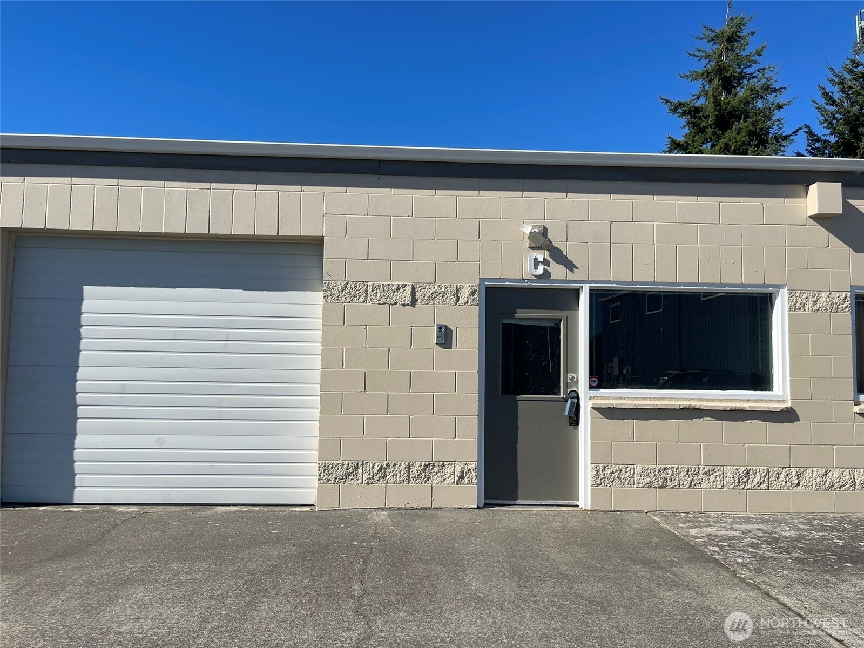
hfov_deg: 69.4
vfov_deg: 54.9
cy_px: 324
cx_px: 432
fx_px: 624
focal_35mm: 25
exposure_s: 1/4717
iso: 32
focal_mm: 5.1
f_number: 1.6
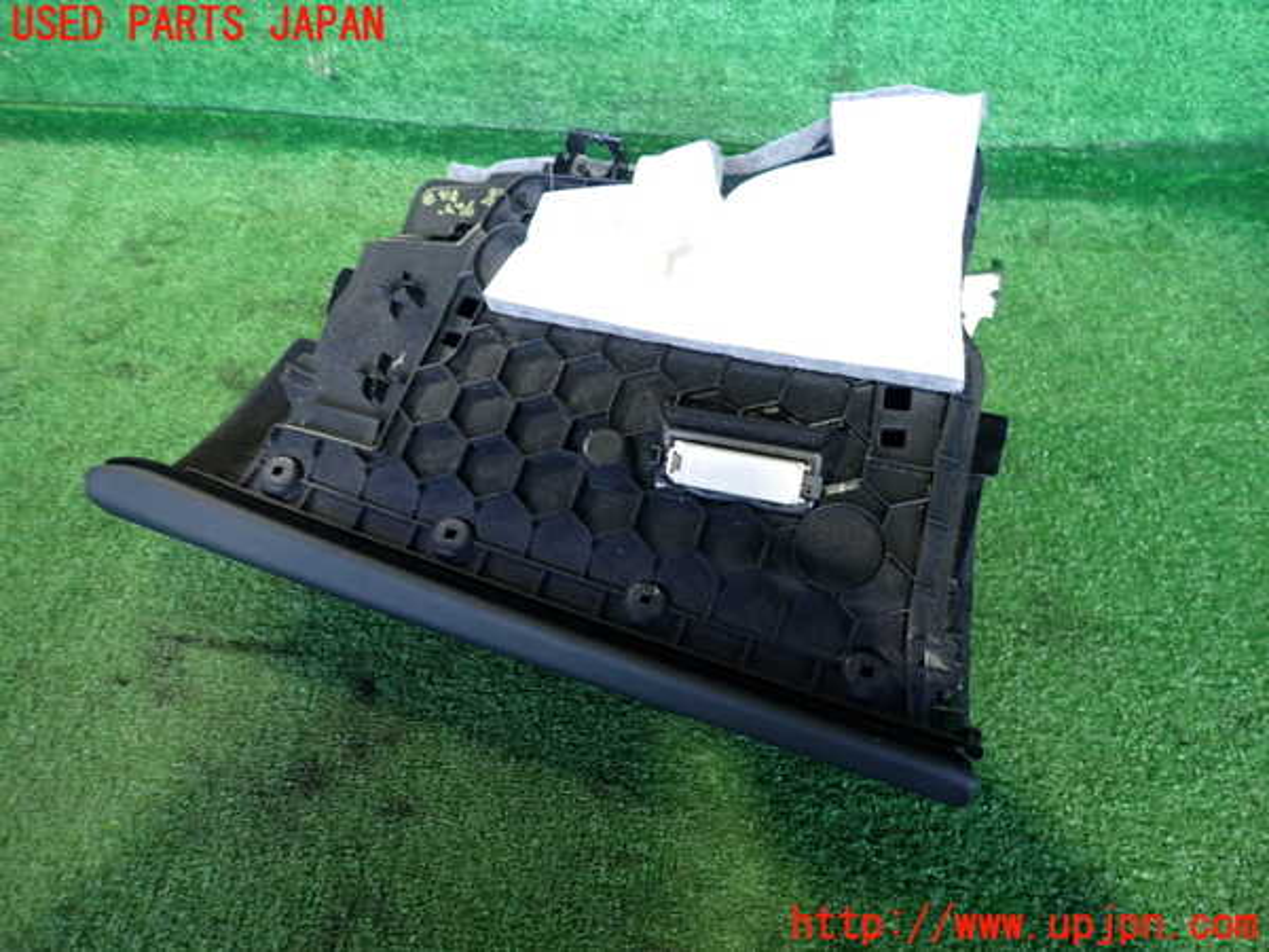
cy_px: 476
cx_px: 634
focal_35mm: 25
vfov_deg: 54.9
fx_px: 916
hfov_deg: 69.4
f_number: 2
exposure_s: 1/30
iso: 320
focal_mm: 4.5
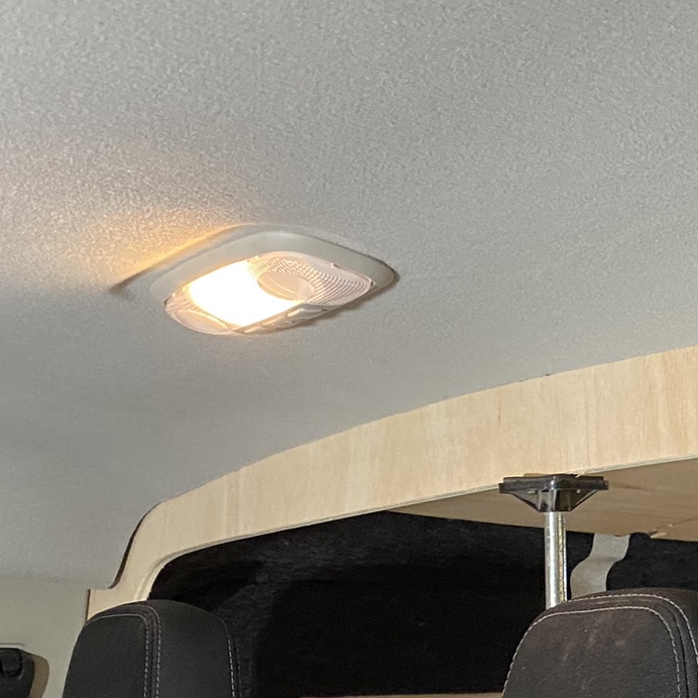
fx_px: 1551
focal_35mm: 68
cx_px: 833
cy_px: 507
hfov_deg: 23.3
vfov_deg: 25.1
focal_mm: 4.25
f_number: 1.8
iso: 320
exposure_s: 1/50
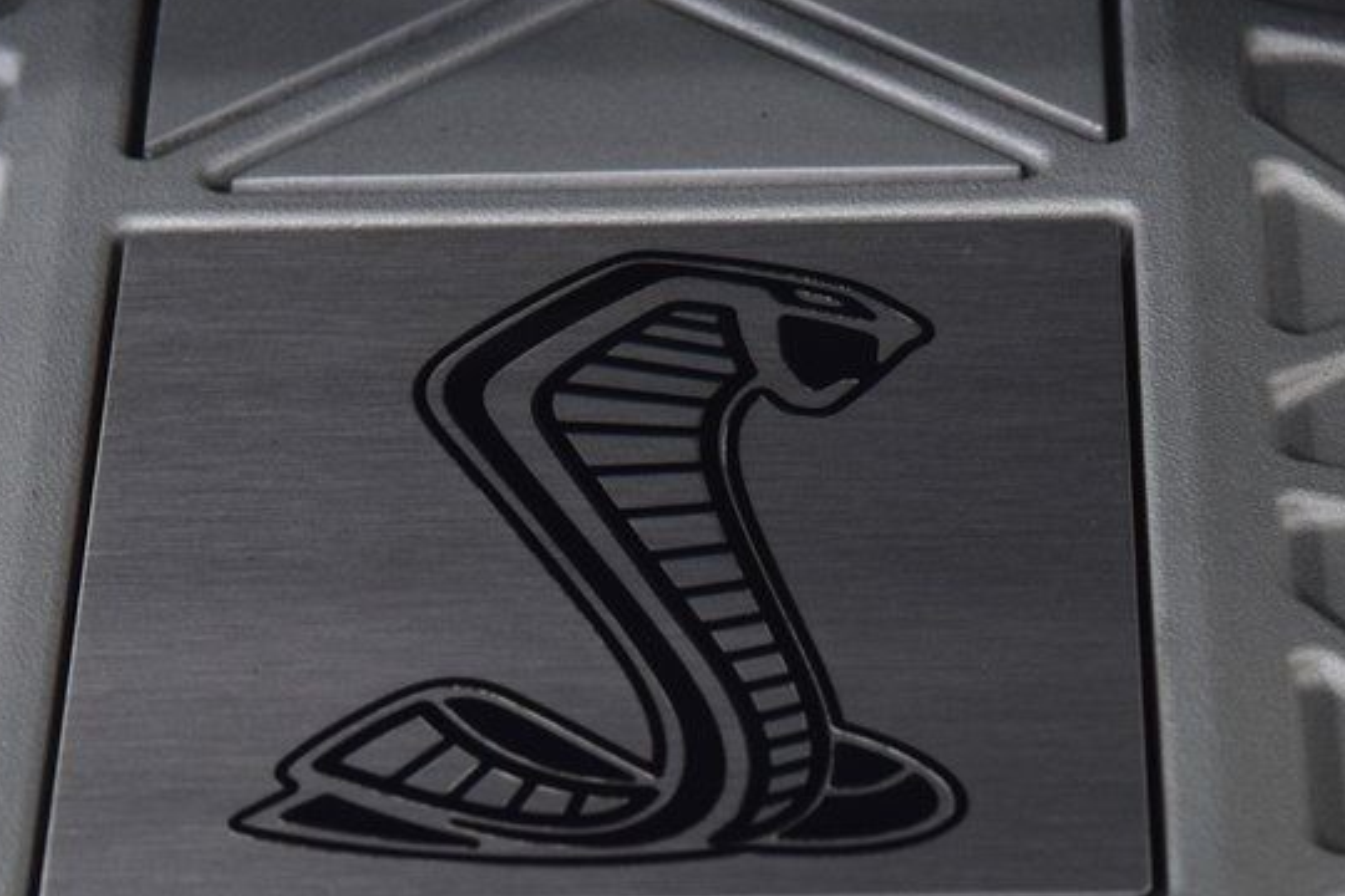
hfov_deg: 10.3
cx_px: 640
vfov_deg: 6.9
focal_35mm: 199
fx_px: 7434
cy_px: 594
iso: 1600
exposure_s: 1/30
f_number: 7.1
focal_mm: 70
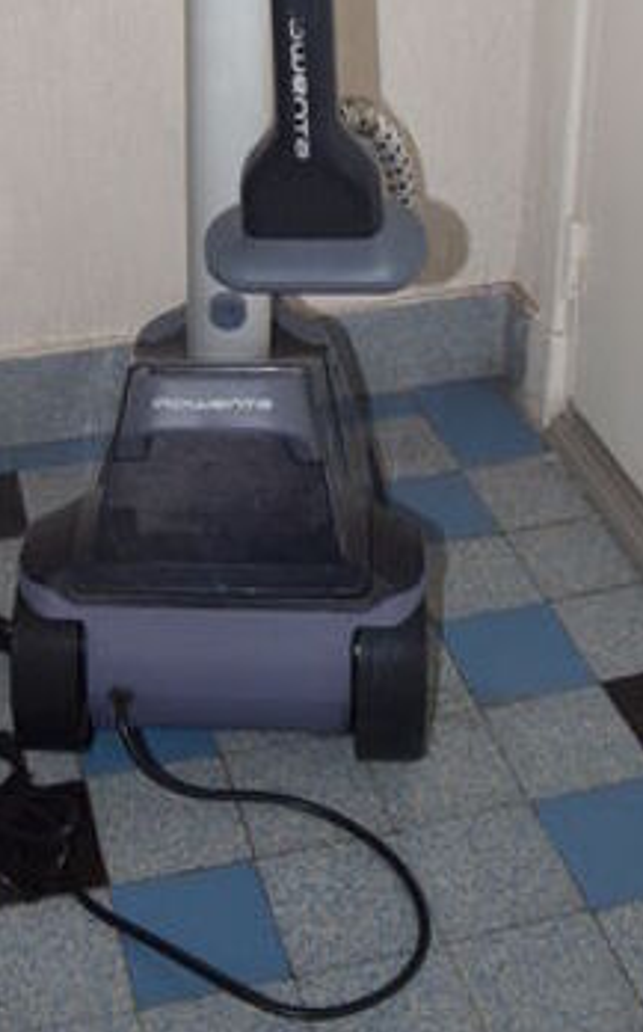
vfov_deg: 33.6
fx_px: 1601
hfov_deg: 22.7
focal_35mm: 57
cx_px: 255
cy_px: 86
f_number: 4
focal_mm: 18
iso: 800
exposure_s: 1/60
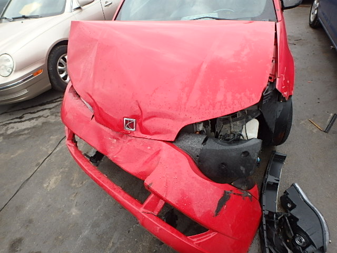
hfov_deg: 79.0
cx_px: 168
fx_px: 204
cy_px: 126
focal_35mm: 21
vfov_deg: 63.4
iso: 125
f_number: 3.5
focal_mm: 3.7
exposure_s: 1/125
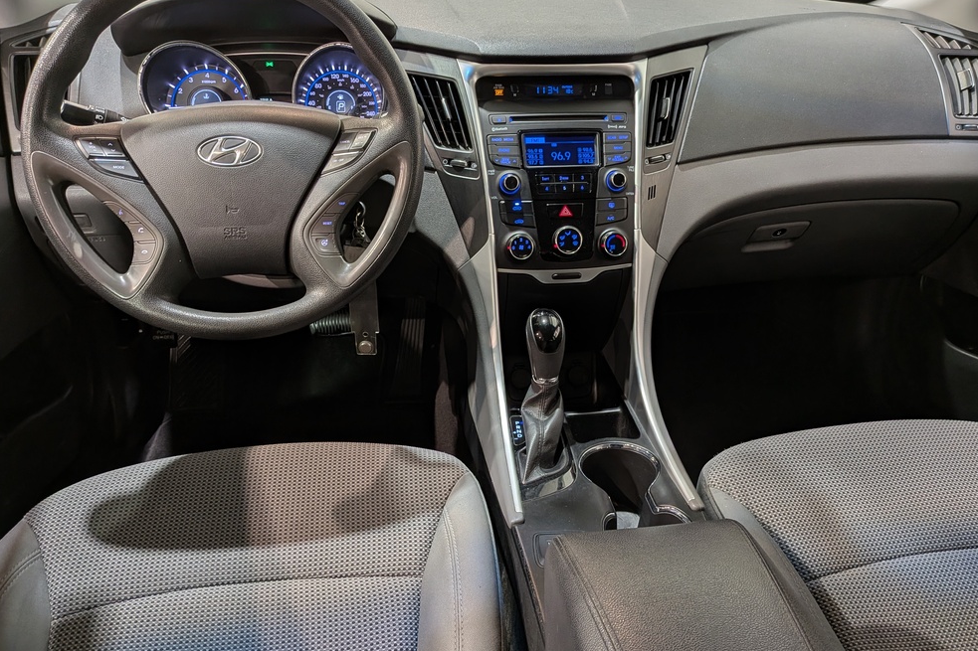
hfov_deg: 69.4
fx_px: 706
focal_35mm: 26
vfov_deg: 49.5
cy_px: 310
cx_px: 507
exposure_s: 1/40
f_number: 1.7
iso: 90
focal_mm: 4.53
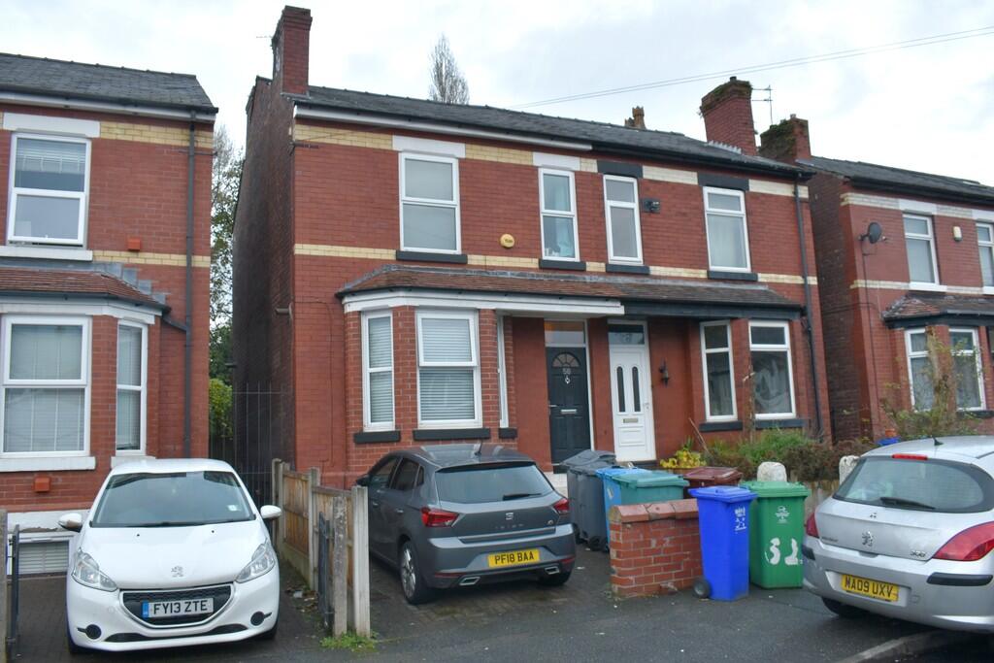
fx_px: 746
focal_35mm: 27
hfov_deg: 67.4
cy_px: 332
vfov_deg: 47.9
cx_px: 497
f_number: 5.6
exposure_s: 1/125
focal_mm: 18
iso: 400
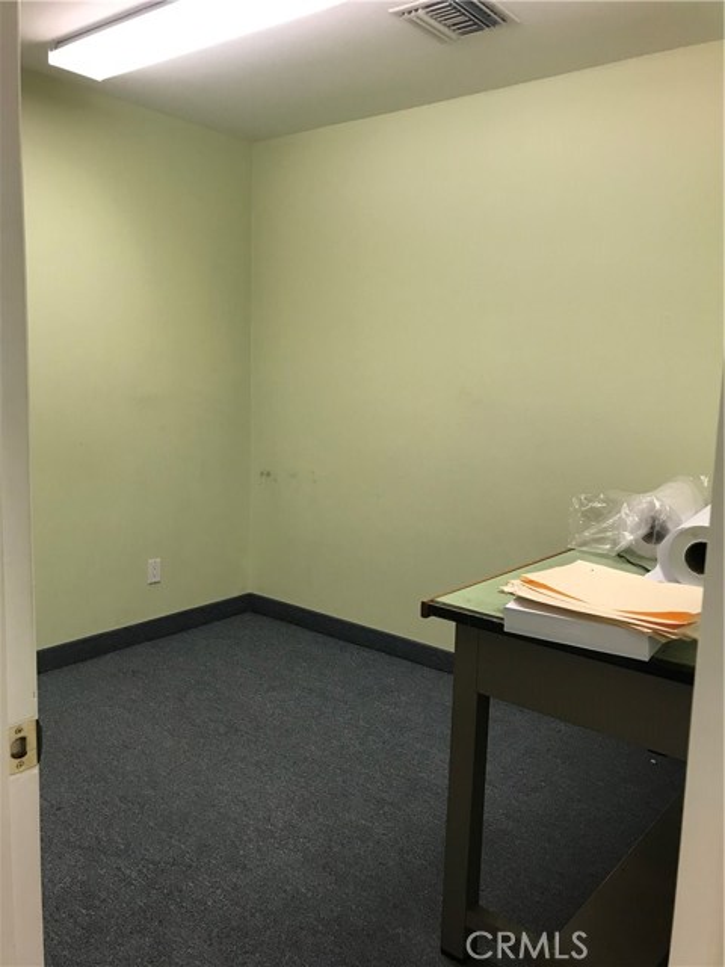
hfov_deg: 49.7
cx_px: 362
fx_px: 782
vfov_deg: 63.4
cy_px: 484
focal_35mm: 28
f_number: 1.8
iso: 32
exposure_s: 1/30
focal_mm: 3.99
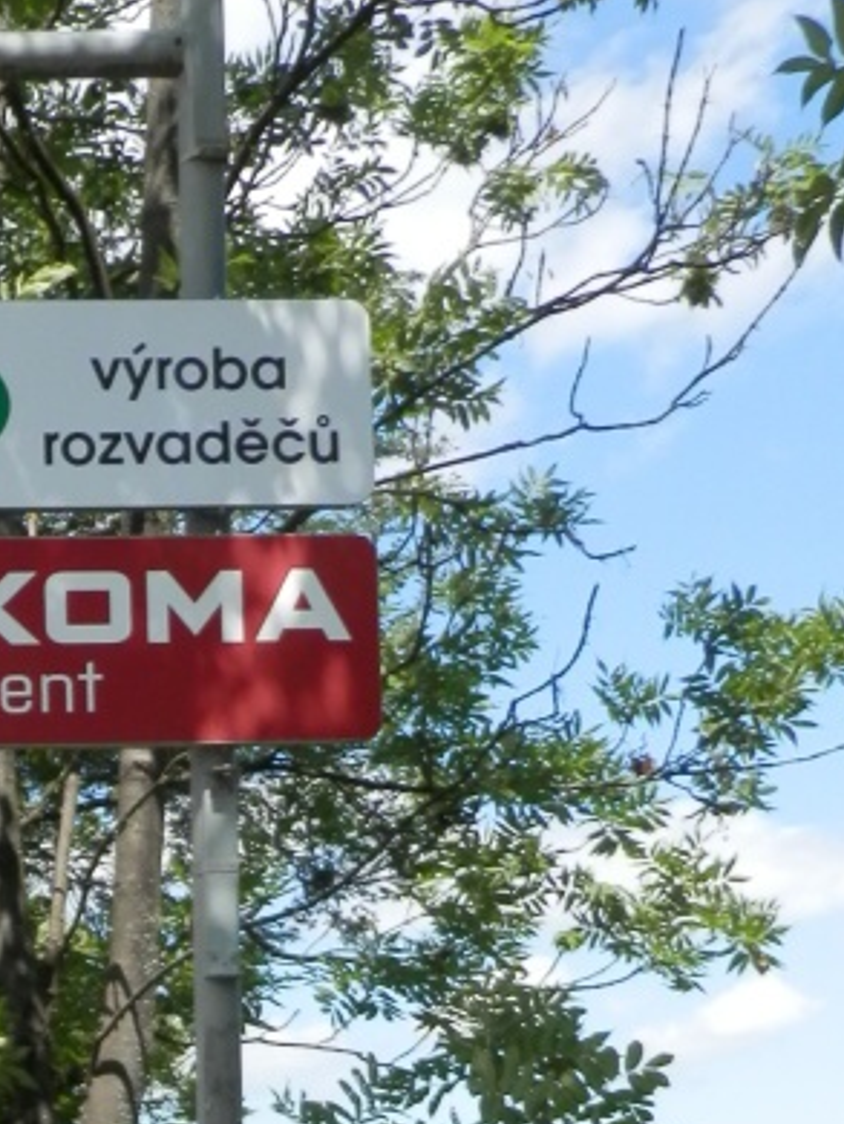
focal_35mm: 82
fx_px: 2663
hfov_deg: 16.4
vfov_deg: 22.3
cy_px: 1277
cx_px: -441
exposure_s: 1/640
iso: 80
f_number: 3
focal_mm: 4.5
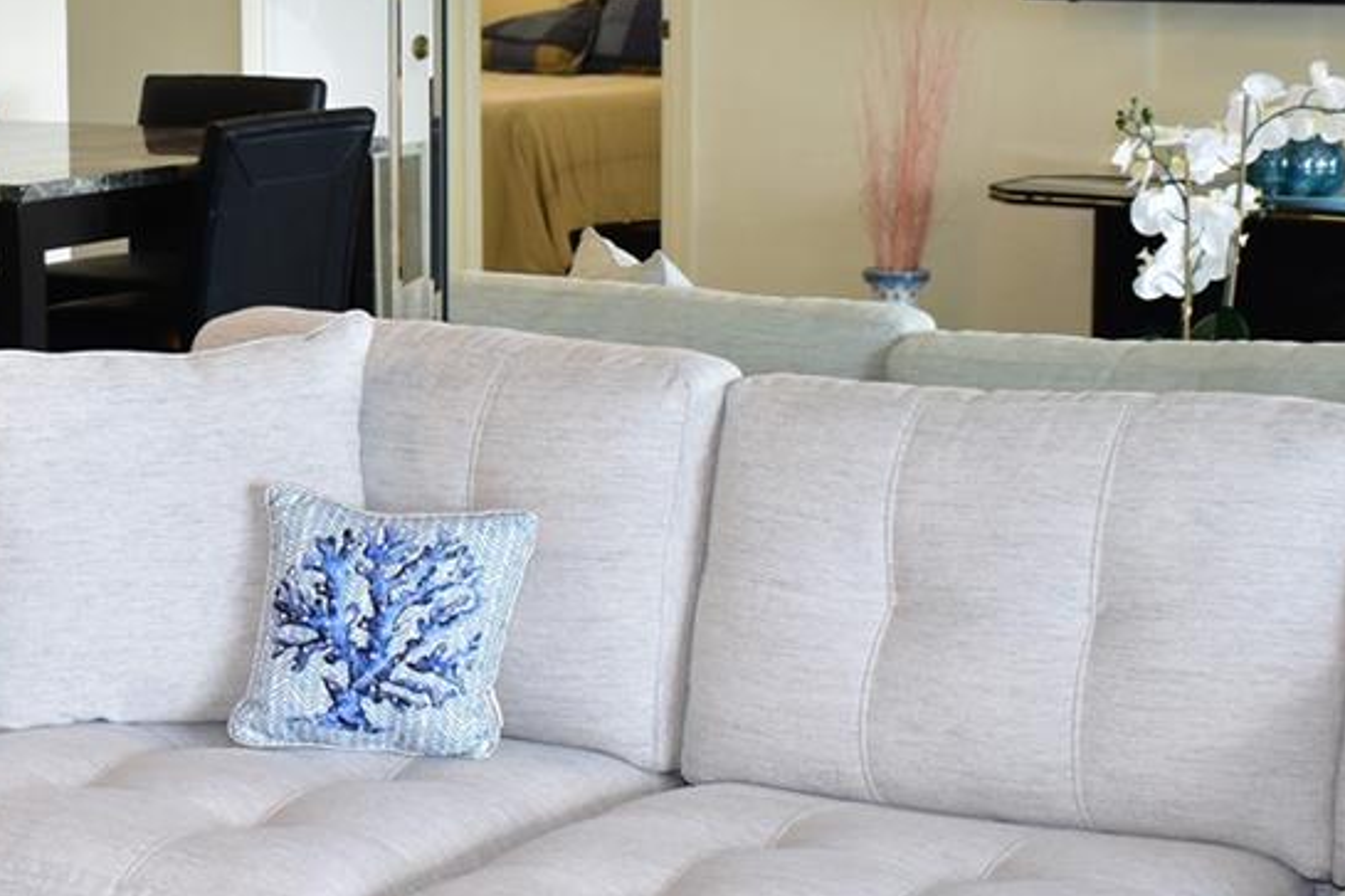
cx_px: 89
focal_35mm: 88
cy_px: 279
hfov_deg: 22.5
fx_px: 3287
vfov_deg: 15.5
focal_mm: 20
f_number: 4.5
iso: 720
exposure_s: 1/60
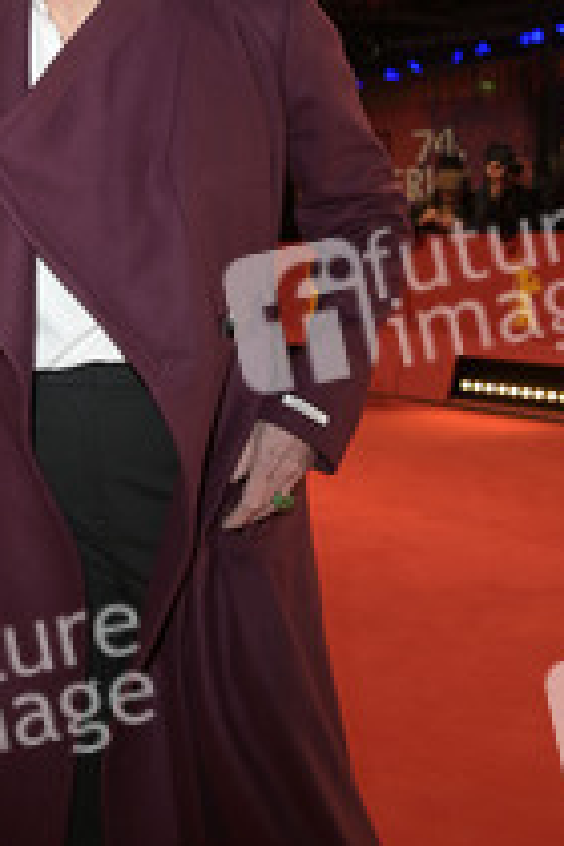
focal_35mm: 61
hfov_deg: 21.8
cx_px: 64
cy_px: 97
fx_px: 1433
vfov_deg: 31.5
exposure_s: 1/200
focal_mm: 32
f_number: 5.6
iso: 800
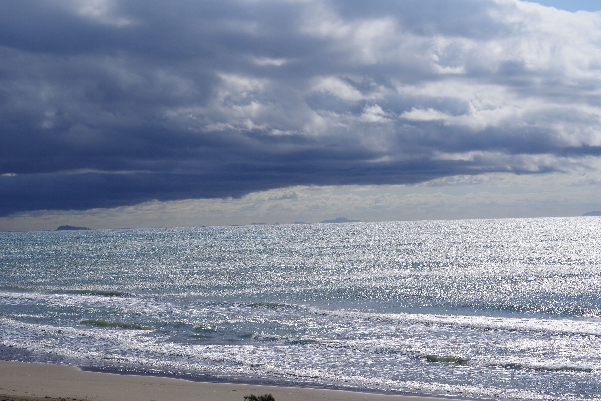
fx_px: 1419
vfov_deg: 16.1
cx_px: 300
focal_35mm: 85
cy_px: 200
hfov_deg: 23.9
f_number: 16
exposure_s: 1/3200
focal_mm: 85
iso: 1600
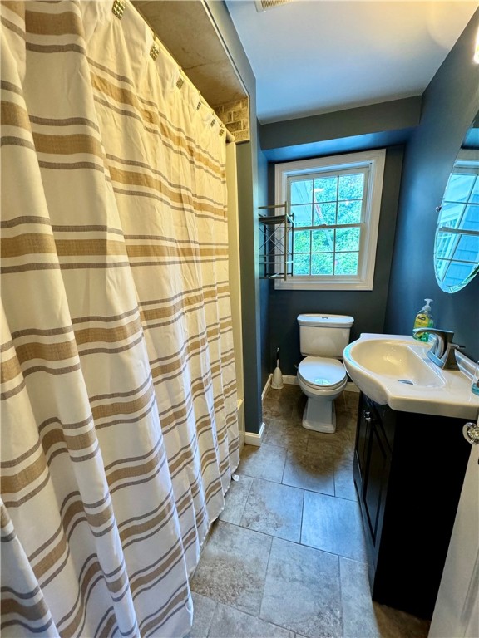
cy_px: 319
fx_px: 258
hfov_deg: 85.7
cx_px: 240
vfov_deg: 102.1
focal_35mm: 14
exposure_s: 1/60
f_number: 2.2
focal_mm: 2.22
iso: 320
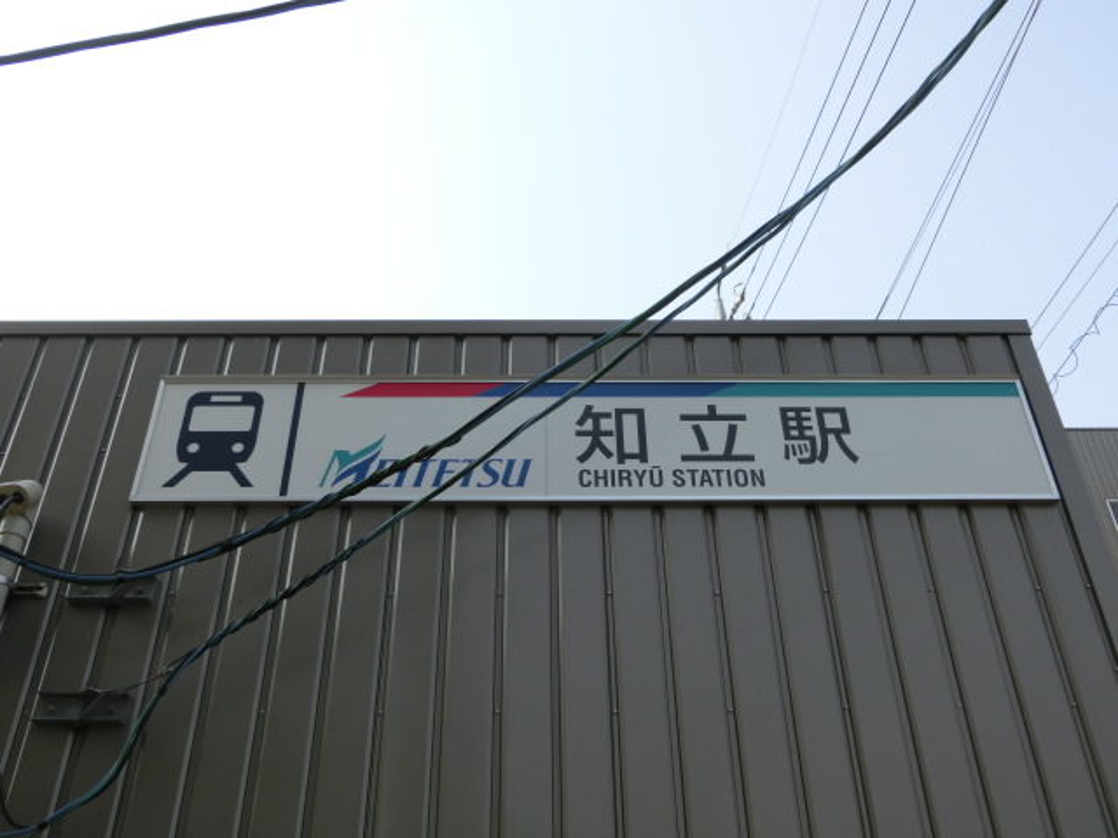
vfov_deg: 41.8
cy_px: 419
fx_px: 1098
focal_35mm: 34
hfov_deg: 54.0
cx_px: 559
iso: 80
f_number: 3.9
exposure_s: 1/500
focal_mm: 6
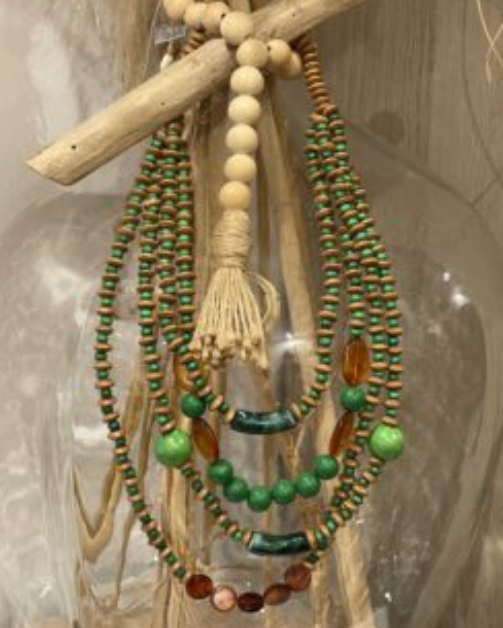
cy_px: 294
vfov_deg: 23.3
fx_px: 1526
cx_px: 249
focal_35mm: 82
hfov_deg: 18.7
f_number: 2.2
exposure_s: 1/50
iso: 250
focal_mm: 7.5
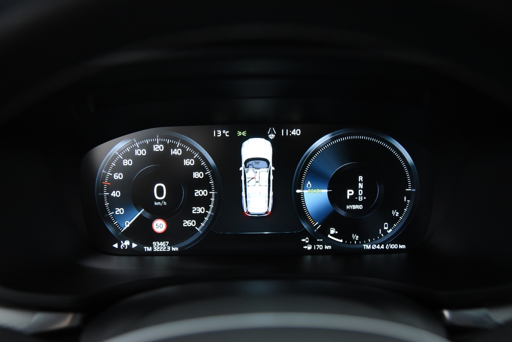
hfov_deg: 50.7
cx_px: 256
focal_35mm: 38
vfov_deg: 35.1
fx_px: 541
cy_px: 171
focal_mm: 38
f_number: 4
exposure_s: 1/40
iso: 4000
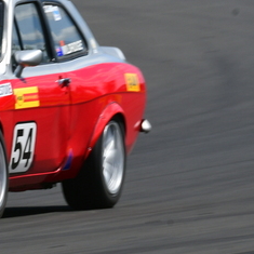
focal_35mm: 1821
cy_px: 29
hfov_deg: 1.0
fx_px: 15117
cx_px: 11
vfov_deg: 1.0
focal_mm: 420
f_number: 14
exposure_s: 1/125
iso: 100
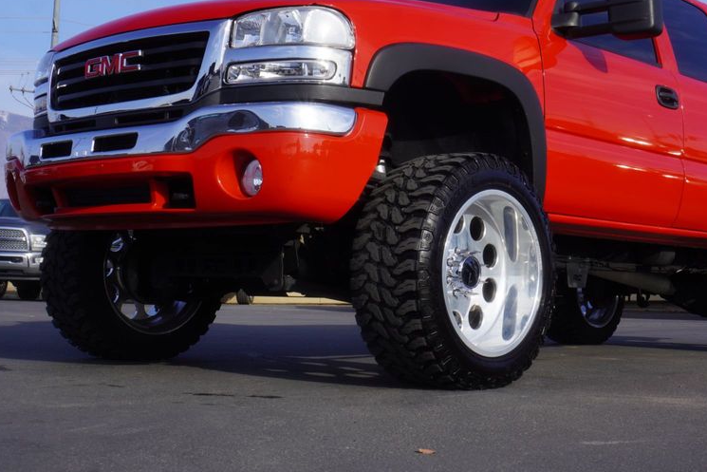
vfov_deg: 24.2
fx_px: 1094
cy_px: 151
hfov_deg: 35.6
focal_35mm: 56
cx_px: 445
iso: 100
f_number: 11
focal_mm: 27
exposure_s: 1/125
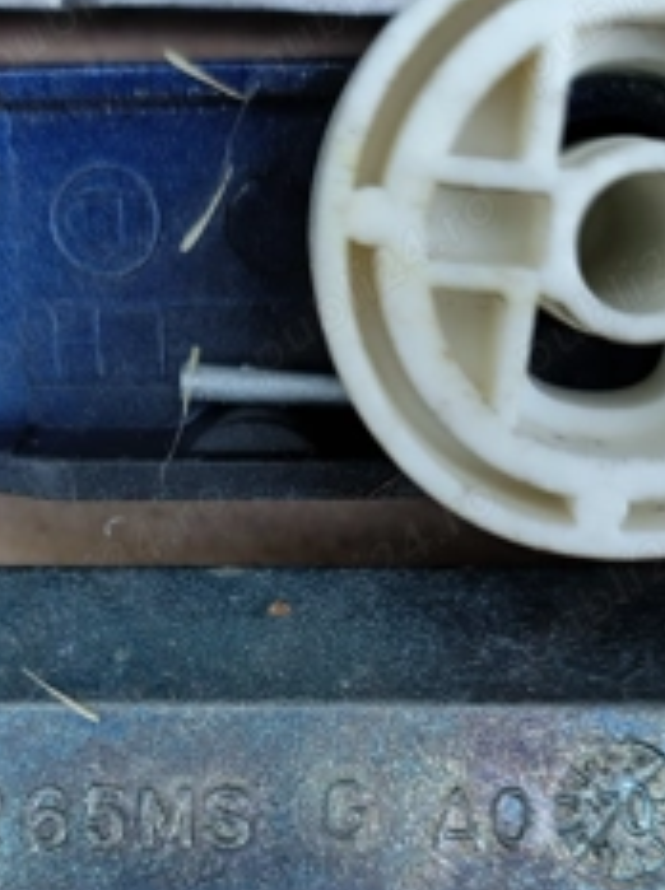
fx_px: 1104
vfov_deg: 42.9
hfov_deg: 33.3
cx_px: 237
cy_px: 638
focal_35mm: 43
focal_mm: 4.71
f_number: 1.7
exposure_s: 1/100
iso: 289
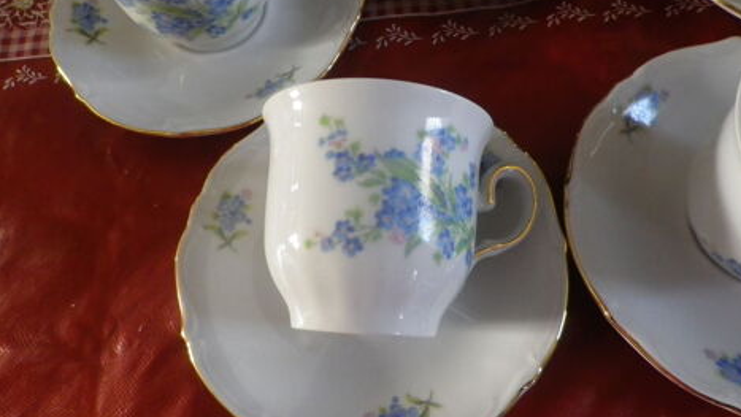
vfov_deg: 41.5
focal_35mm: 28
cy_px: 224
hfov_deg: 67.9
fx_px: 550
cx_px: 379
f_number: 3.5
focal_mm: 4.5
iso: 400
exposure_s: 1/25
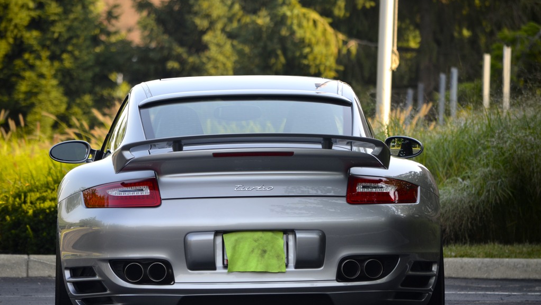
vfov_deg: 4.0
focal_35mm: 307
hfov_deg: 7.0
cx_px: 271
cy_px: 176
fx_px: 4398
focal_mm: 195
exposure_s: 1/500
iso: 320
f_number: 5.6
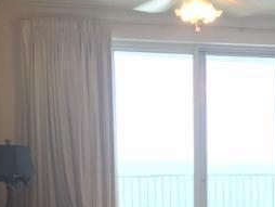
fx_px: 580
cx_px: 298
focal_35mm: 73
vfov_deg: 19.5
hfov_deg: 24.9
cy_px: 217
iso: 64
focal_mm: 4.15
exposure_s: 1/30
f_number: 2.2
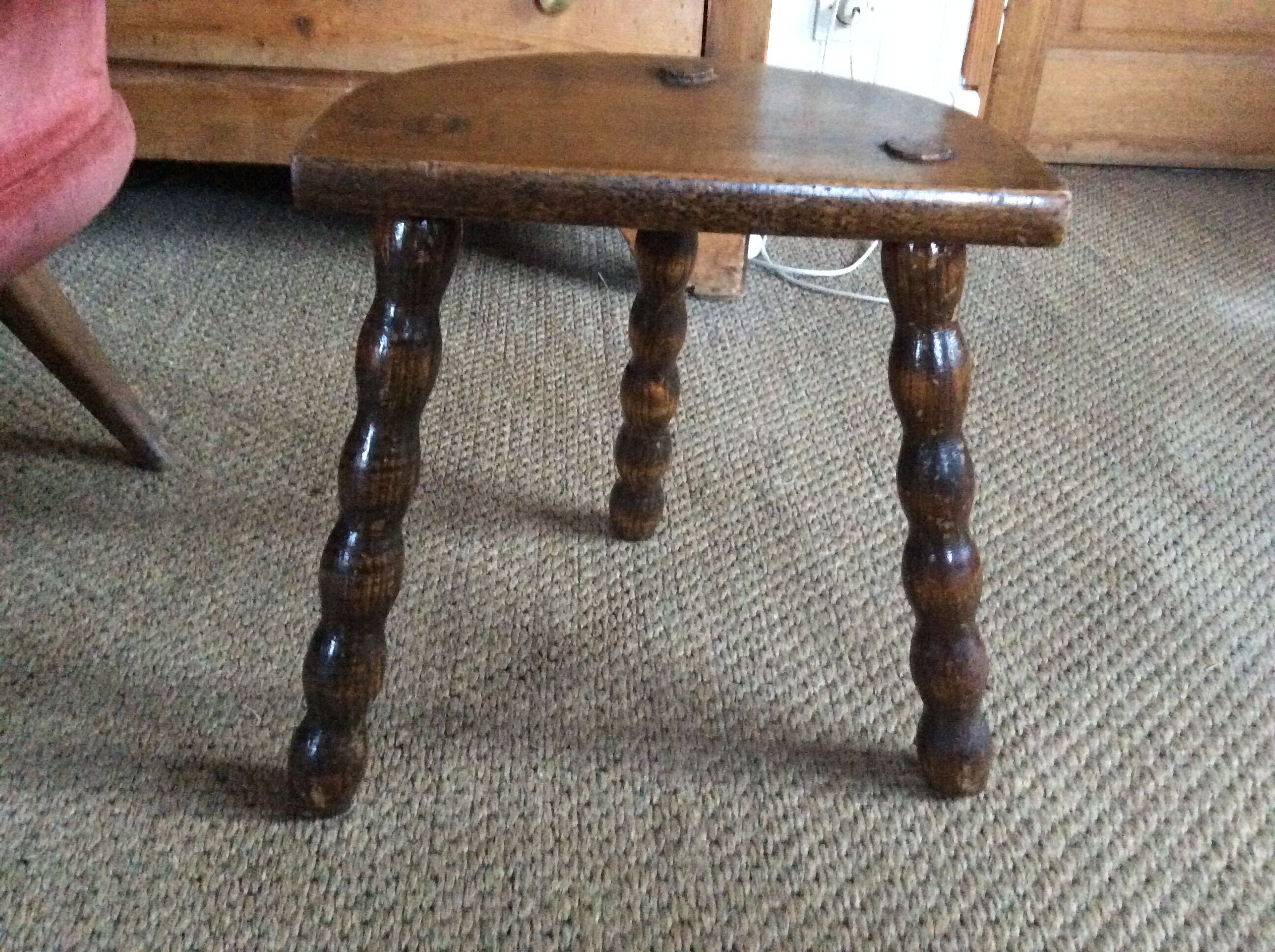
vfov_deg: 44.1
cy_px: 476
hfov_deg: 56.9
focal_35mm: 32
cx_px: 638
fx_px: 1177
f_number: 2.4
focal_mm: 3.3
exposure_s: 1/17
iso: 640
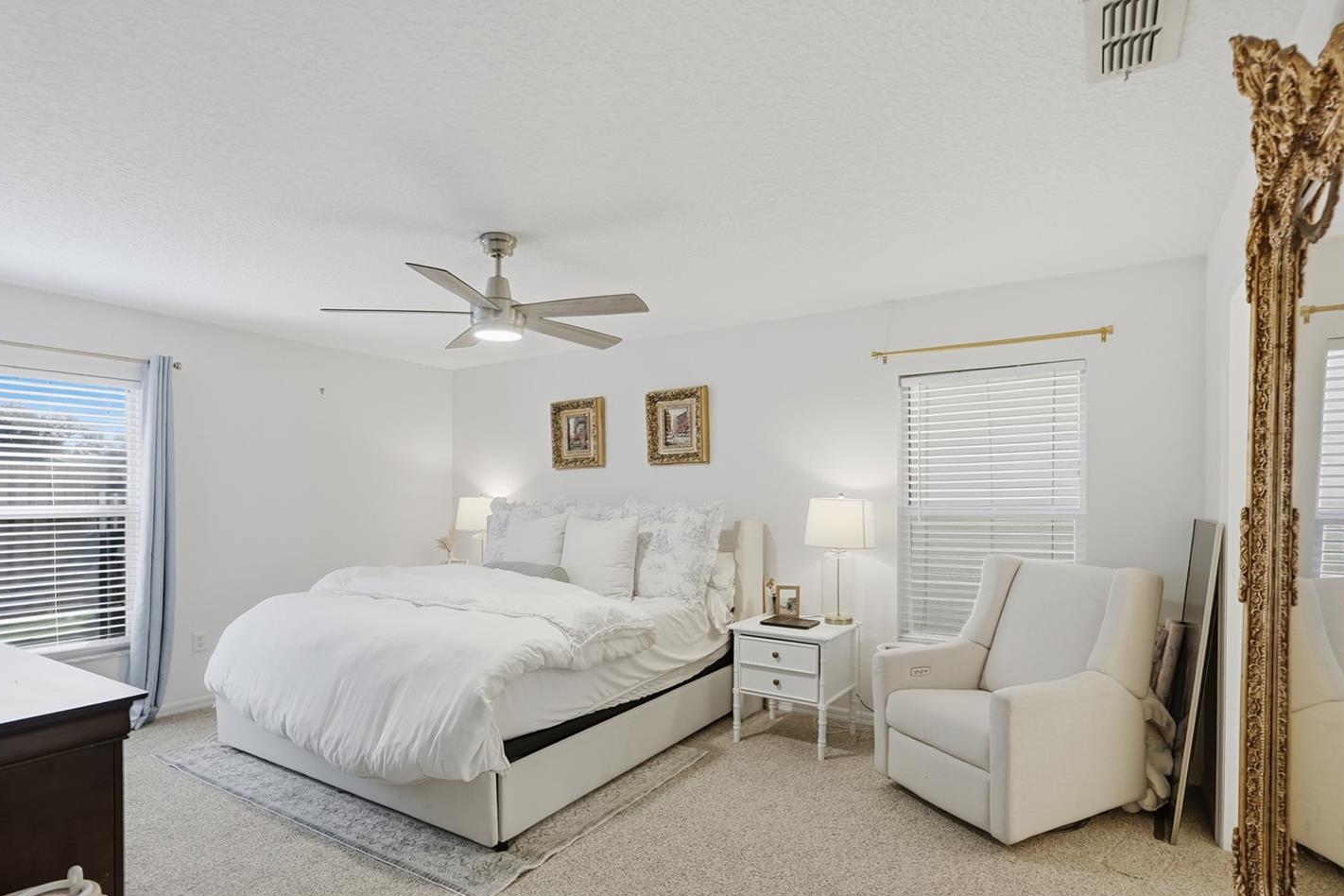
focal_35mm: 19
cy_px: 489
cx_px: 688
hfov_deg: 88.2
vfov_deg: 65.6
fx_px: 693
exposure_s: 1/3200
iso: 1600
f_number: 5.6
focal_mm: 16.5
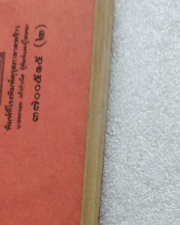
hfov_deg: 21.0
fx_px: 486
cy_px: 246
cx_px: 90
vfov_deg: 24.4
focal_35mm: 73
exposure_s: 1/60
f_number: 1.79
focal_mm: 4.71
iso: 244
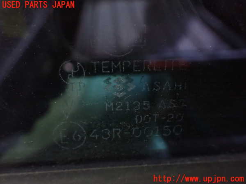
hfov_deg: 60.0
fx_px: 213
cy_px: 92
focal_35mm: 30
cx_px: 123
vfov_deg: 46.8
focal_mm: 5.4
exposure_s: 1/30
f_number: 2.3
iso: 1250
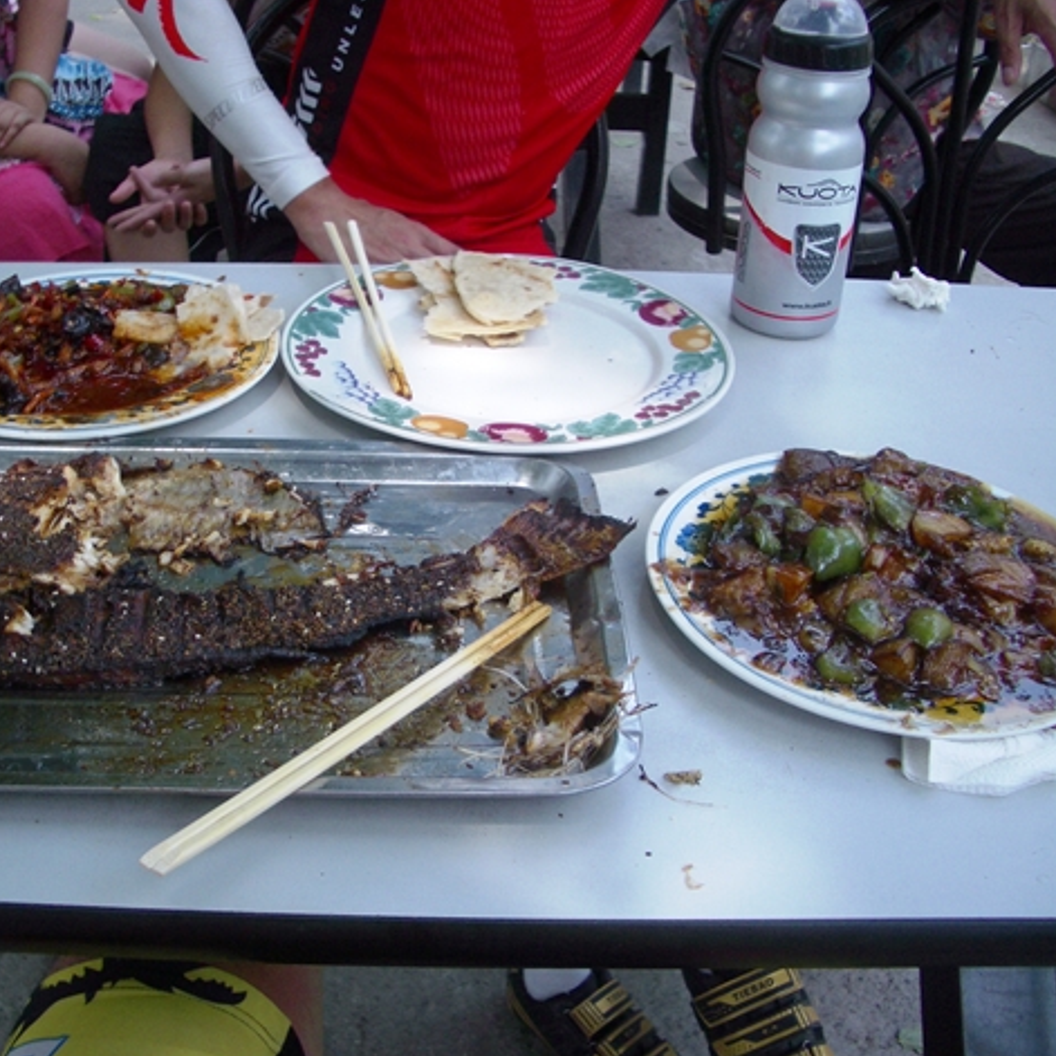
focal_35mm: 42
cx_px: 444
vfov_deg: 40.0
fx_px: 1450
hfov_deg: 39.9
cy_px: 527
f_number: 2.6
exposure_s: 1/250
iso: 50
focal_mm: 5.8
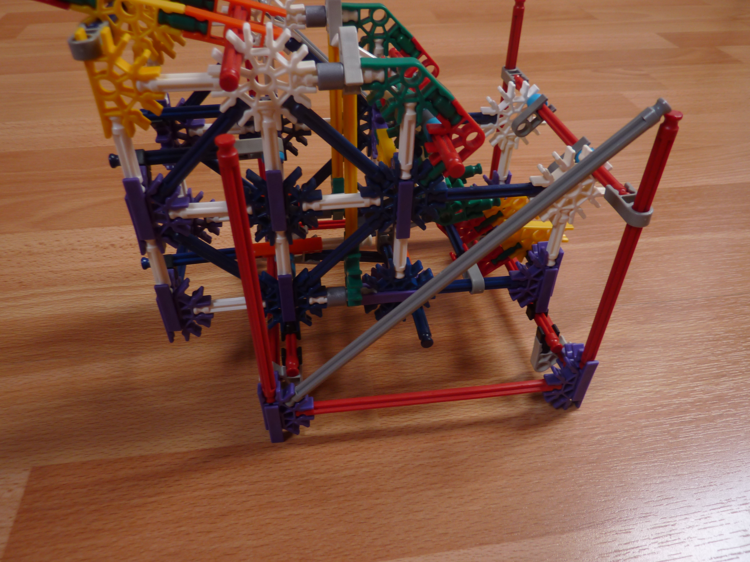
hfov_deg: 69.4
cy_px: 281
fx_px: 542
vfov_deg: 54.9
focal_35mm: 25
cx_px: 375
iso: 80
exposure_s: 1/8
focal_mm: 4.1
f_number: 3.3
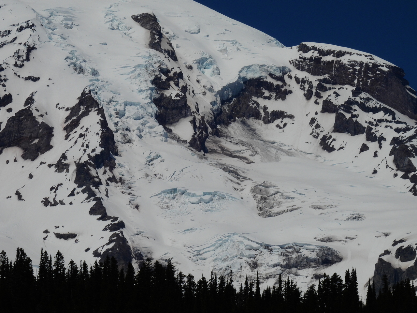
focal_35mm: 200
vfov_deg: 7.4
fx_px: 2409
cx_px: 208
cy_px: 156
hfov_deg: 9.9
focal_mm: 35.7
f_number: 8
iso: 100
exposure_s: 1/2000
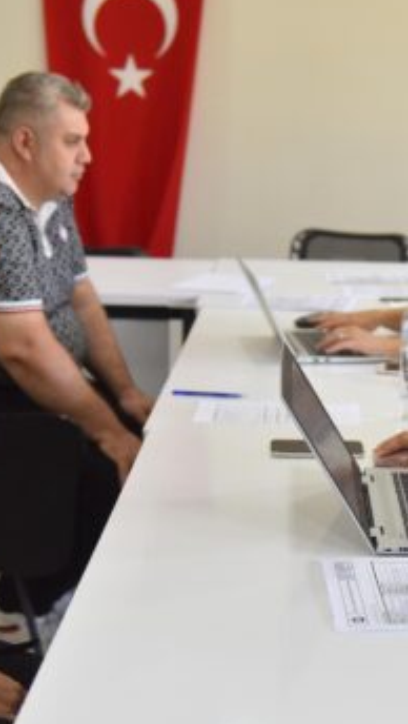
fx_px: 1324
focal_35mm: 69
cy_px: 383
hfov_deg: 17.4
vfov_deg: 30.5
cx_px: 299
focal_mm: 36
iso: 640
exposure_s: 1/200
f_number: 3.2
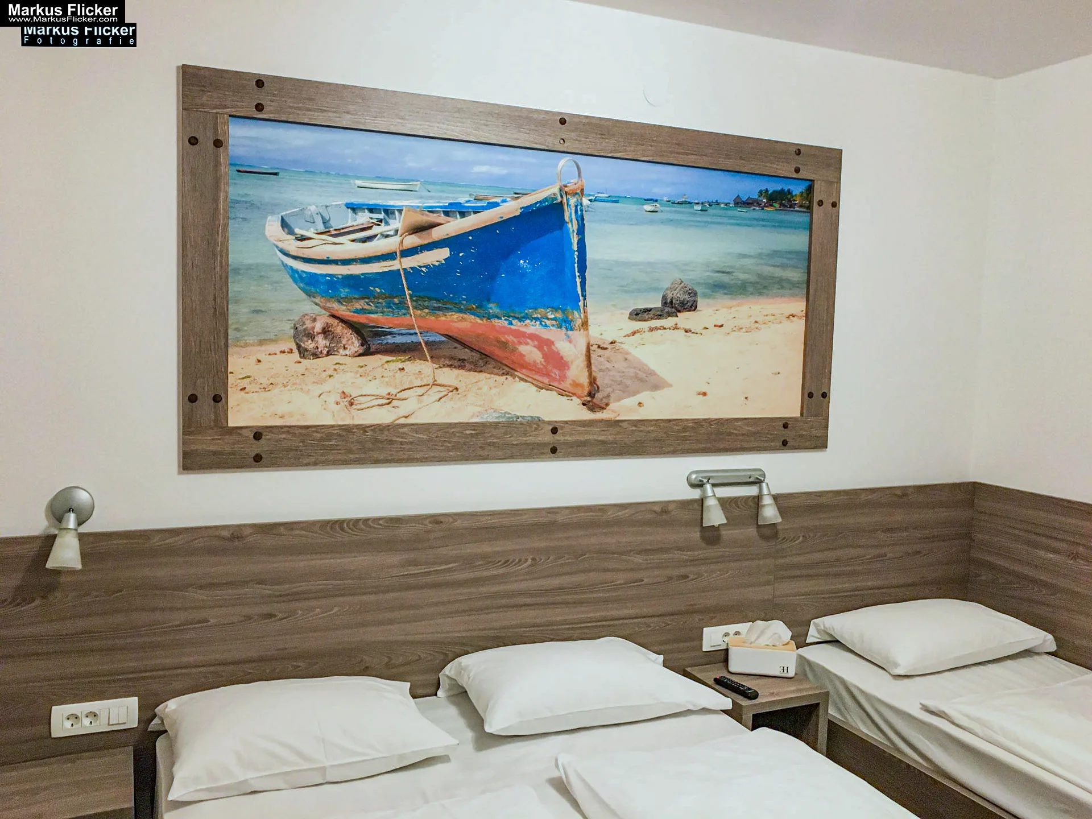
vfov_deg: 48.2
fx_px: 915
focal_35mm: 29
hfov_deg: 61.7
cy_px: 410
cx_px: 546
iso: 250
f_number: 2.2
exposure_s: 1/35
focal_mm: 4.15
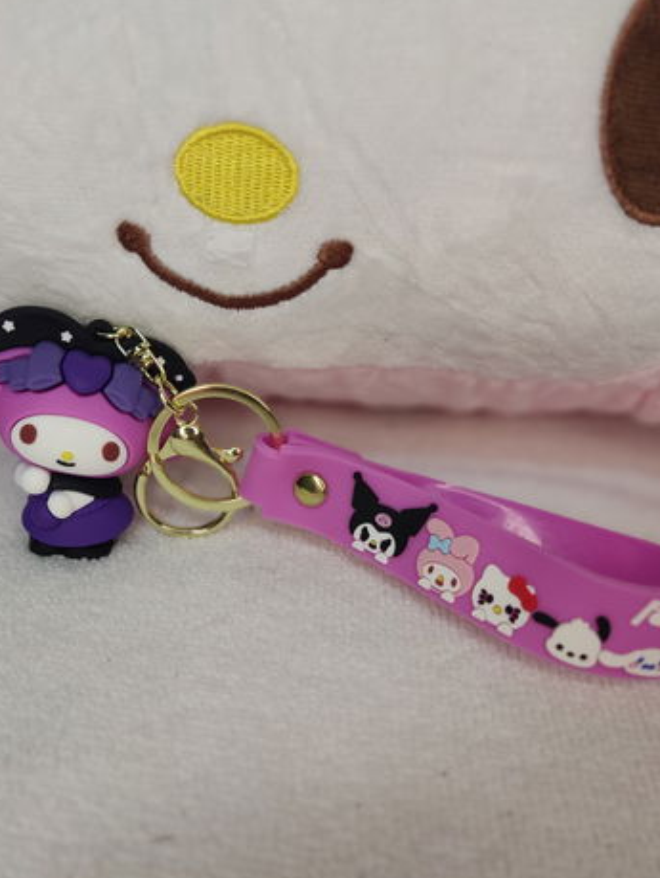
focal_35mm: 29
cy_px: 468
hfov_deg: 48.3
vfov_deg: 61.6
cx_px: 308
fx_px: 736
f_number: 1.79
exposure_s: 1/60
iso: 140
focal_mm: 4.71
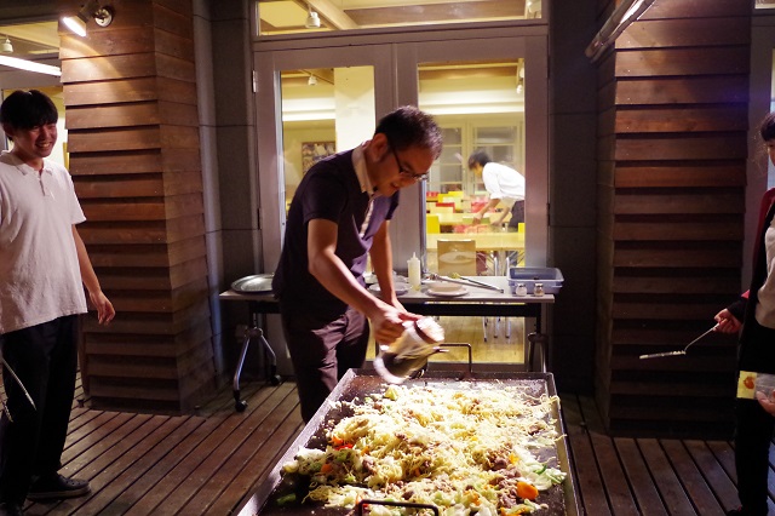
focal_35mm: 30
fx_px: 645
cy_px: 258
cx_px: 388
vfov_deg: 43.6
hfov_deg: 62.0
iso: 3200
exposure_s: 1/20
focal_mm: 20
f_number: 4
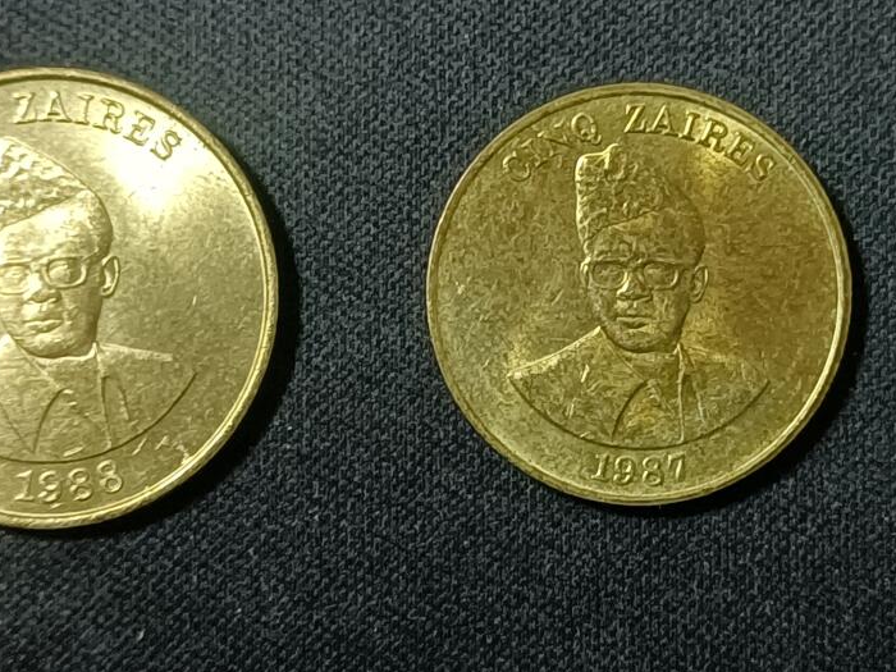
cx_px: 618
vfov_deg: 16.4
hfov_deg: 21.7
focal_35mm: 90
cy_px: 293
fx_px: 2330
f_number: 1.8
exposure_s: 1/33.3
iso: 1420
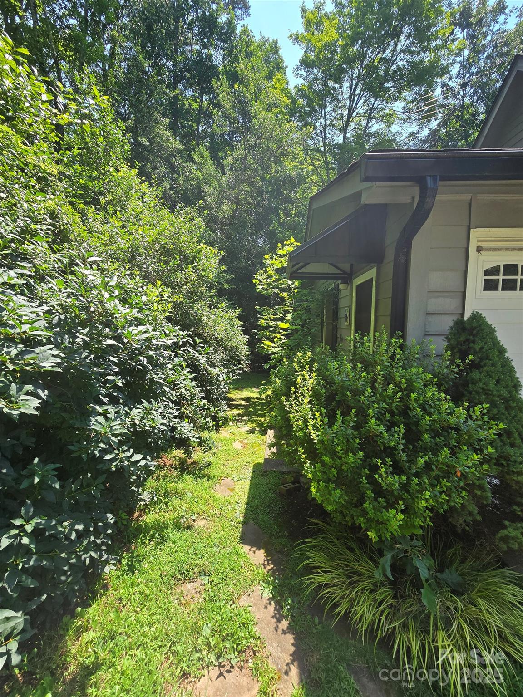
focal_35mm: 13
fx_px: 262
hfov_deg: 89.9
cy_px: 348
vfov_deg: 106.2
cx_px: 262
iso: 50
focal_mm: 2.2
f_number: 2.2
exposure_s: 1/681
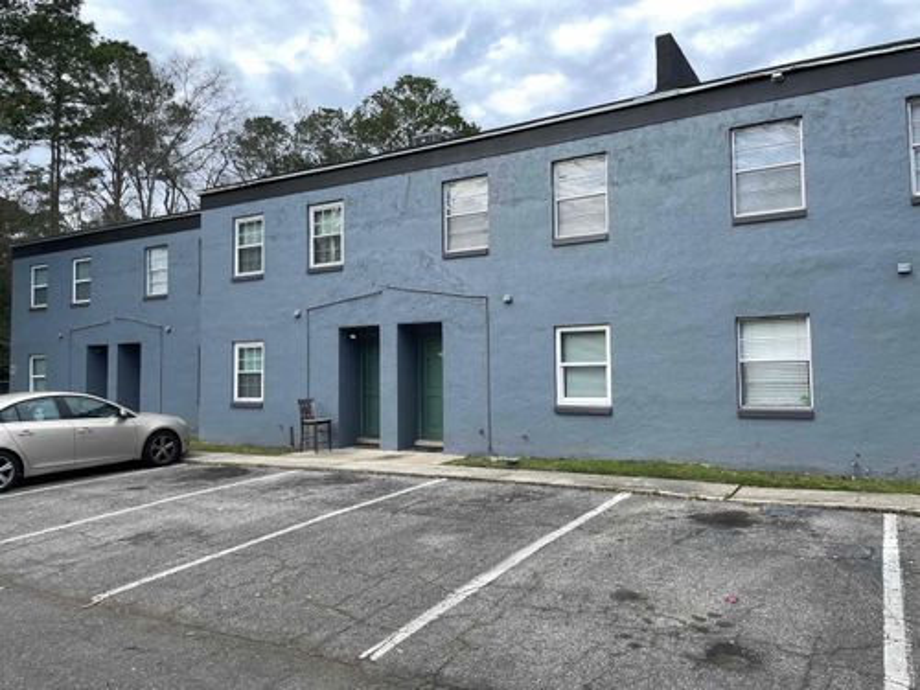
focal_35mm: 26
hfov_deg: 67.3
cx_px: 460
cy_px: 345
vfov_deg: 53.1
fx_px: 691
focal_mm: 4.2
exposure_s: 1/1366
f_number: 1.6
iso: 32
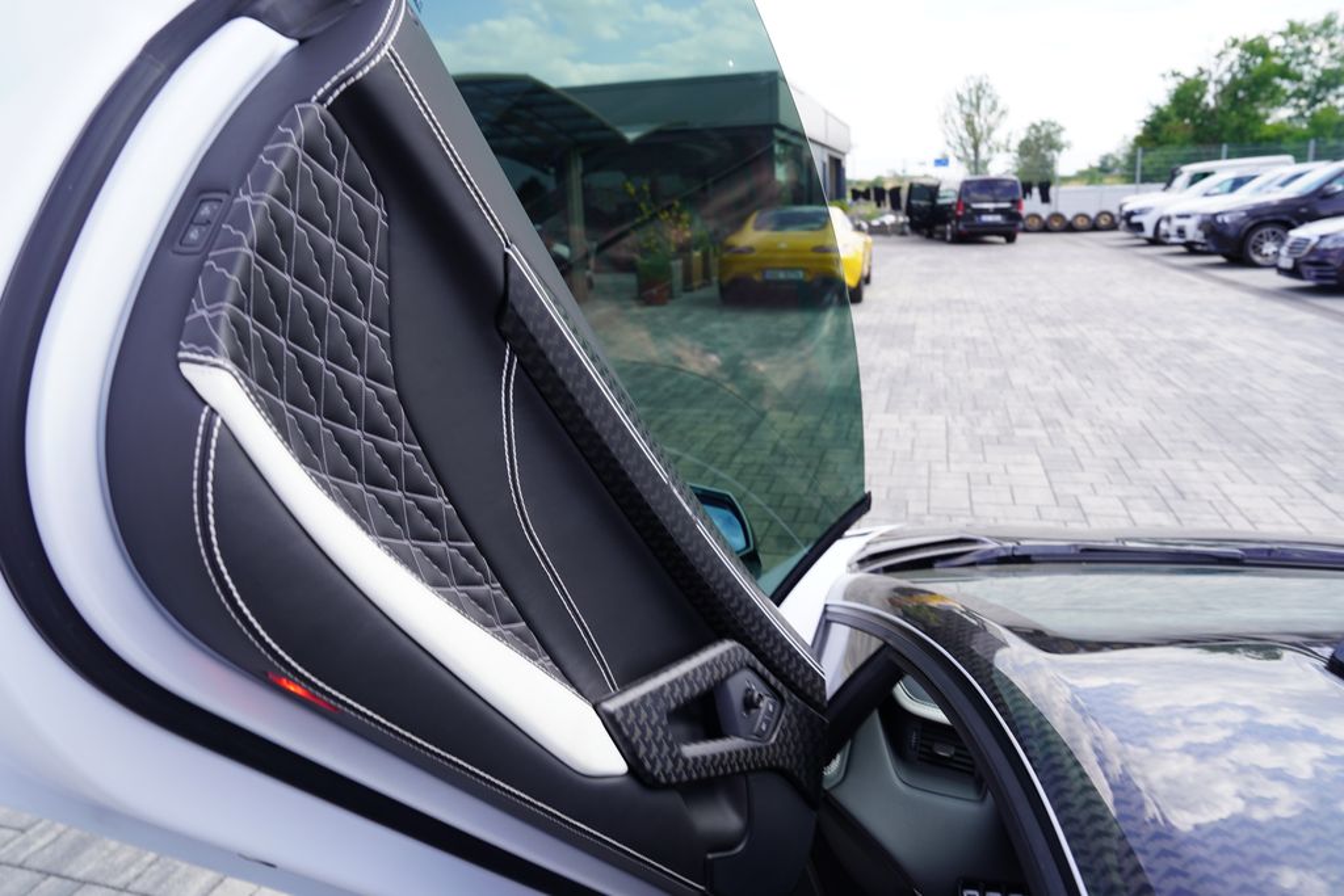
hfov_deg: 73.7
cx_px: 672
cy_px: 448
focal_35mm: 24
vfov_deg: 53.1
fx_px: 896
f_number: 6.3
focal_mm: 24
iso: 100
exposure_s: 1/100
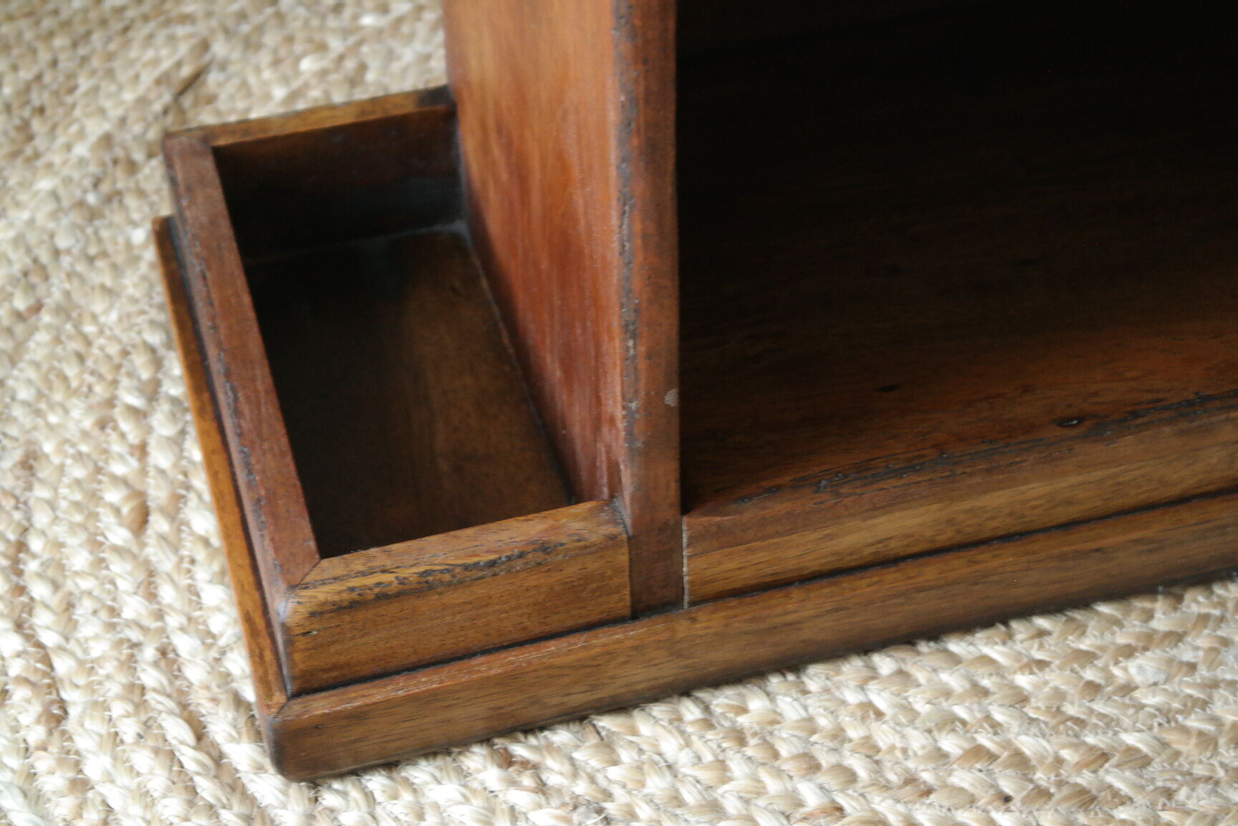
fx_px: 2648
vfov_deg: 17.7
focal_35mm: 77
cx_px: 619
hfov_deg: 26.3
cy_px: 413
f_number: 5.6
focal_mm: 50
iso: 1600
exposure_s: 1/25
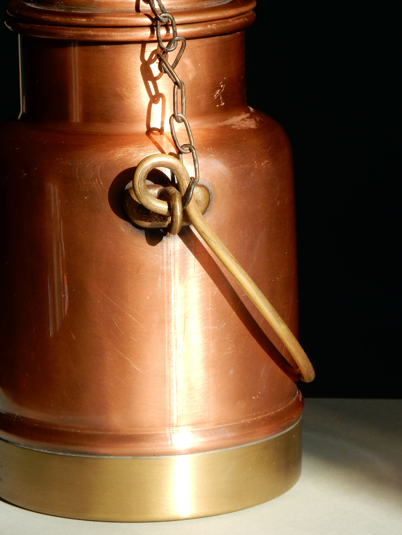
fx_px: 2988
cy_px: 268
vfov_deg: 10.2
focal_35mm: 193
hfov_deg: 7.7
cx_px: 201
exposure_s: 1/100
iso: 125
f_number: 6.3
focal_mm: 34.5
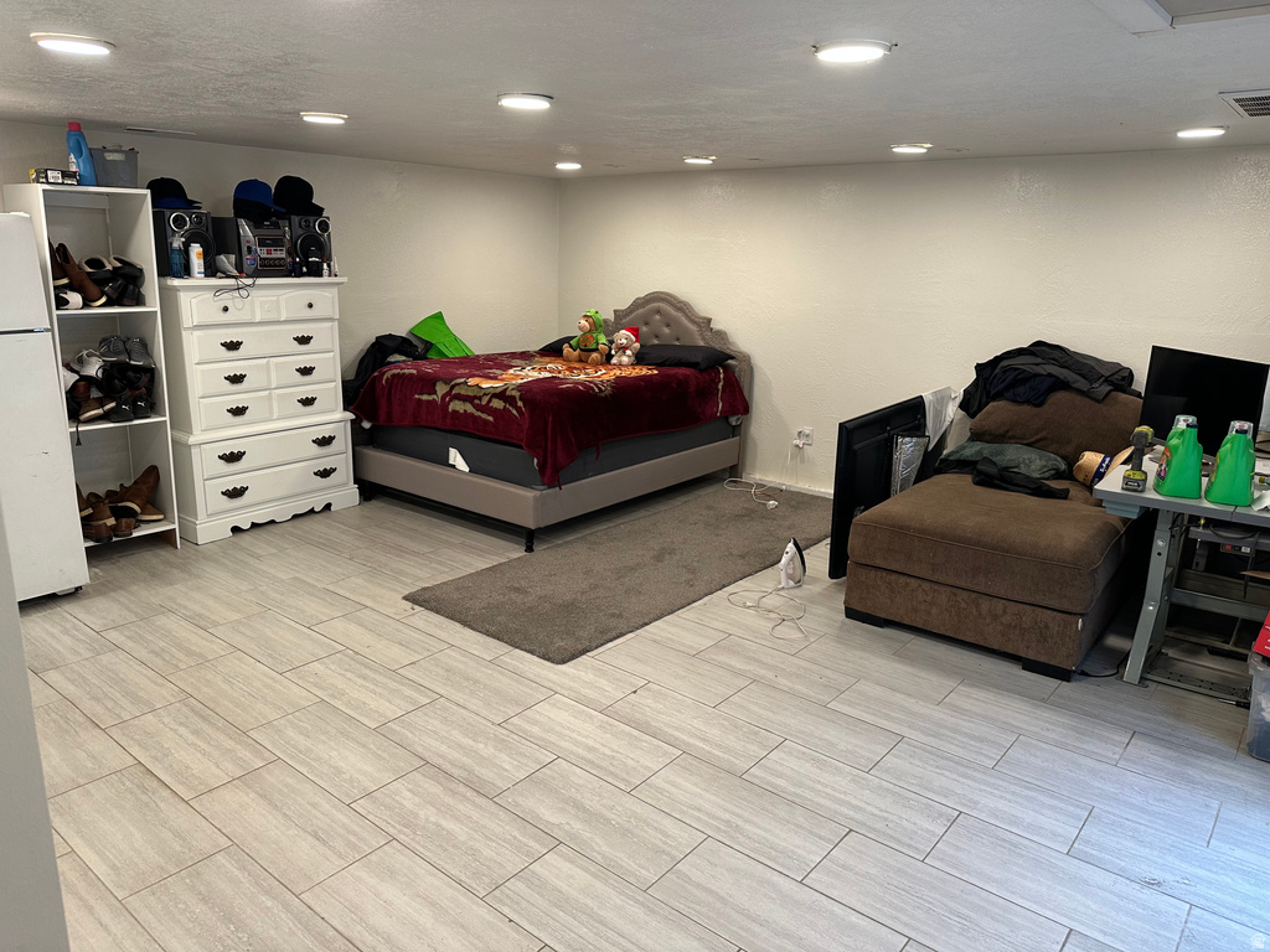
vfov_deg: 56.8
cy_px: 476
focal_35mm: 24
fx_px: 881
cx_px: 635
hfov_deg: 71.6
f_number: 1.78
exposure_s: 1/60
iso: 125
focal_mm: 6.86
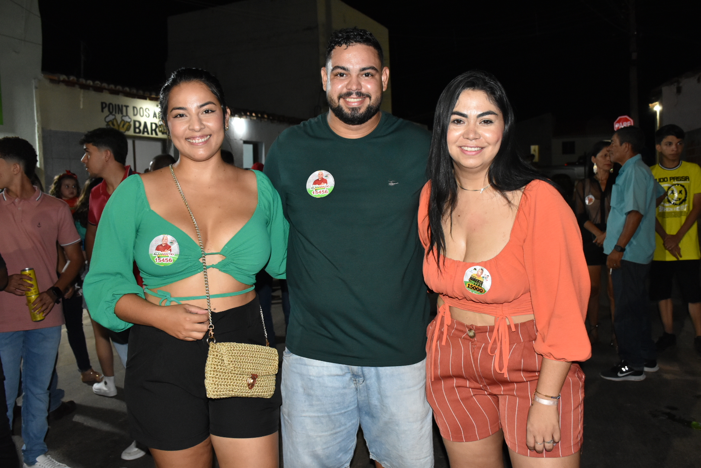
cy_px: 234
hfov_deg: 61.9
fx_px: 584
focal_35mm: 30
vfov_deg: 43.6
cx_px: 350
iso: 1600
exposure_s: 1/100
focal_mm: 20
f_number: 4.5
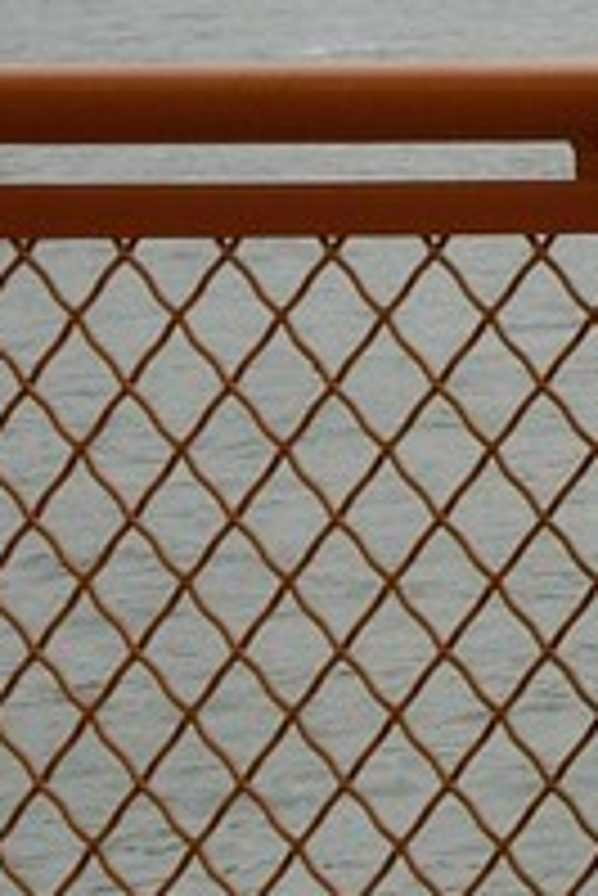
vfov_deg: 10.4
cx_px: 2747
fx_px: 4800
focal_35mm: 193
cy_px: -230
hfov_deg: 5.7
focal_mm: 24
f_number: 9
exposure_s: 1/250
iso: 400
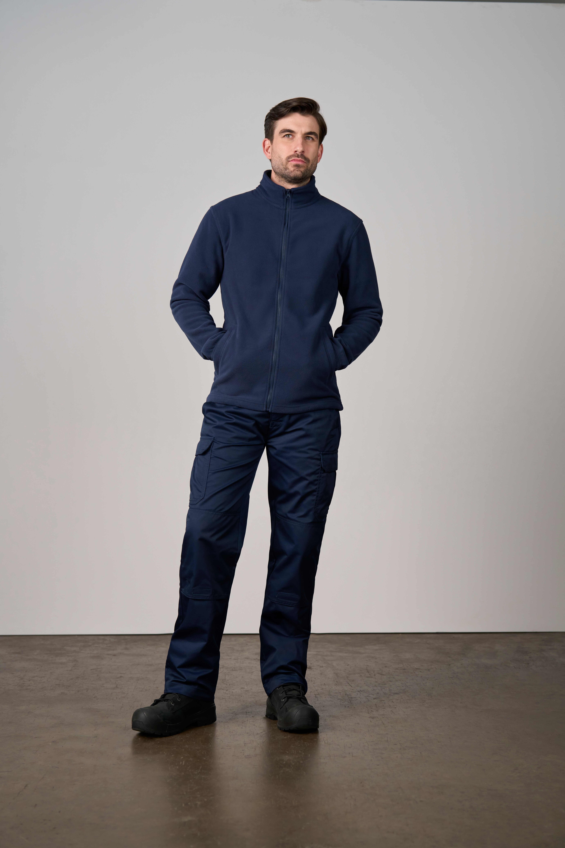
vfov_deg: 39.6
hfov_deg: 27.0
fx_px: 1177
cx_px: 282
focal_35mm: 50
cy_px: 424
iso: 500
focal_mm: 50
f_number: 3.5
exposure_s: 1/160
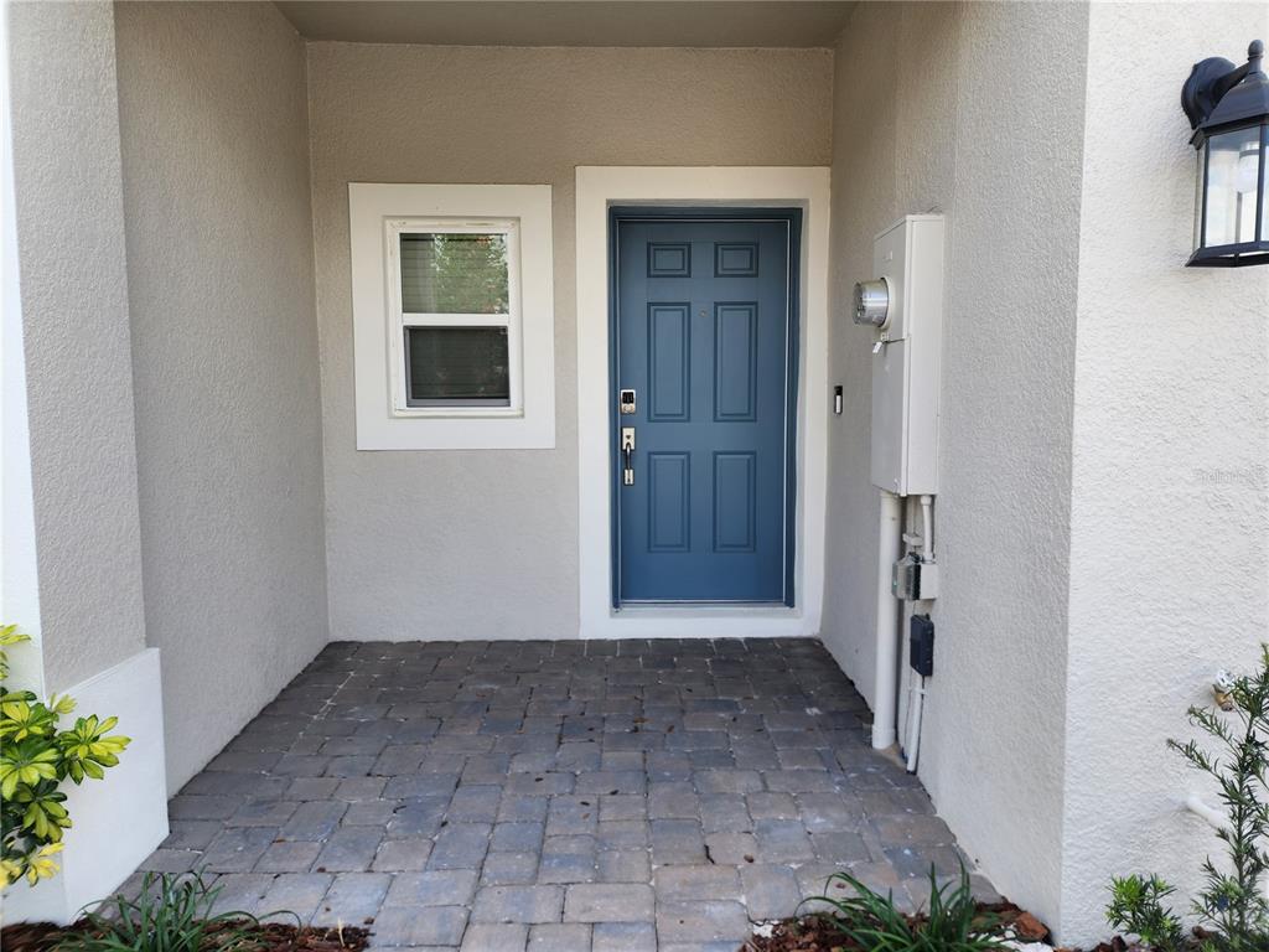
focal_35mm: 23
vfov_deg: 58.9
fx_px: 843
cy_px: 476
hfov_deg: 73.9
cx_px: 634
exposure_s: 1/251
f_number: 1.8
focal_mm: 6.4
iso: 12
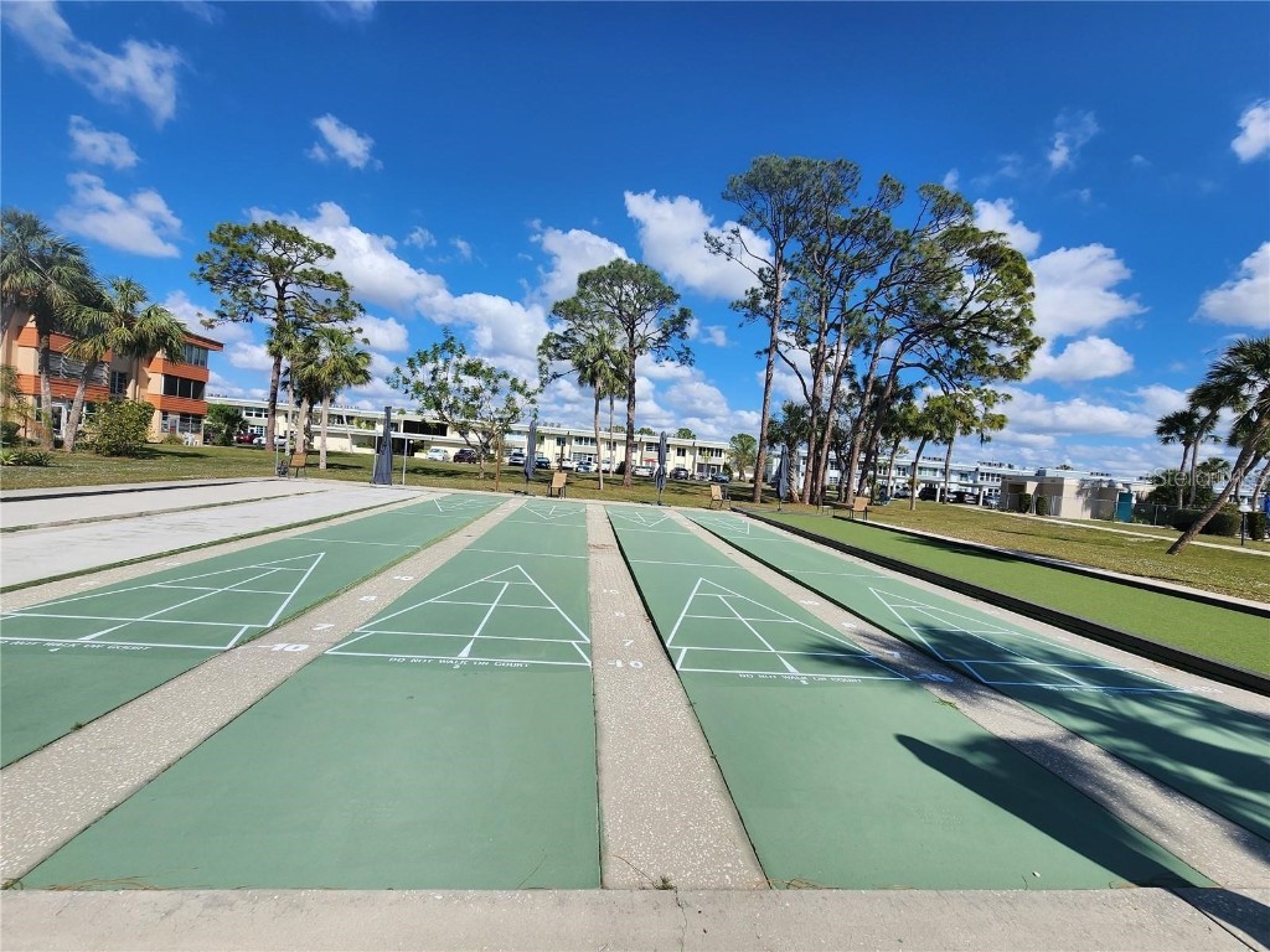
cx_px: 635
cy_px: 476
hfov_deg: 106.2
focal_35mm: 13
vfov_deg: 89.9
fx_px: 477
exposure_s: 1/2897
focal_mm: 2.2
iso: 50
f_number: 2.2
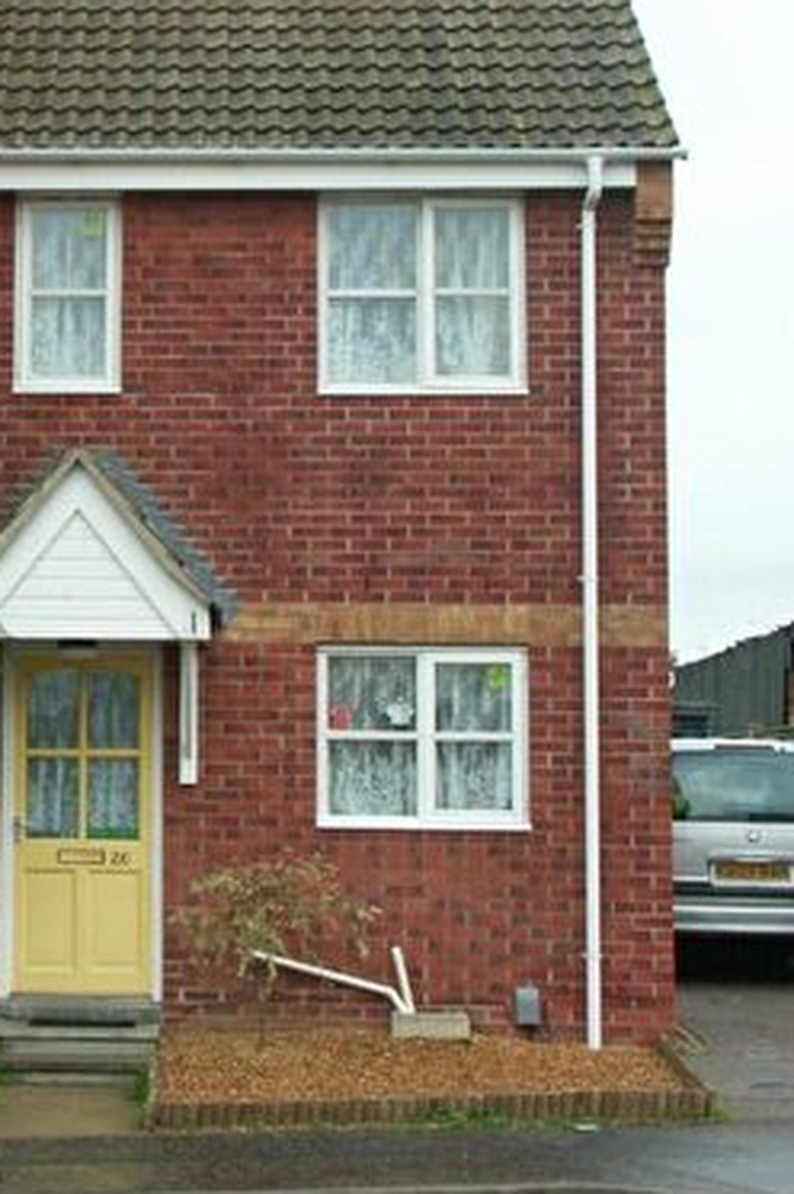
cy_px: 463
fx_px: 2784
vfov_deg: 24.2
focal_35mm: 84
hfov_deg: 15.8
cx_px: -77
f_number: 5.6
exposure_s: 1/160
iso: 100
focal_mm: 11.2
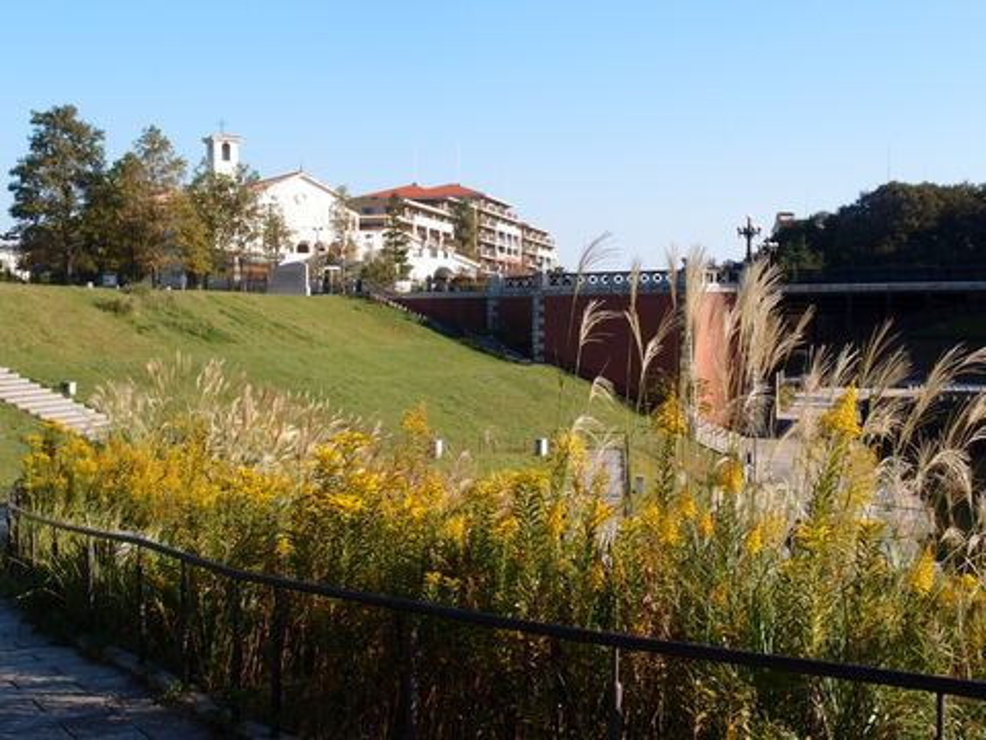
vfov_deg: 31.5
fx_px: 1310
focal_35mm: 46
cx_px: 493
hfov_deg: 41.2
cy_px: 370
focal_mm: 9.87
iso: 100
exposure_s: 1/800
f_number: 4
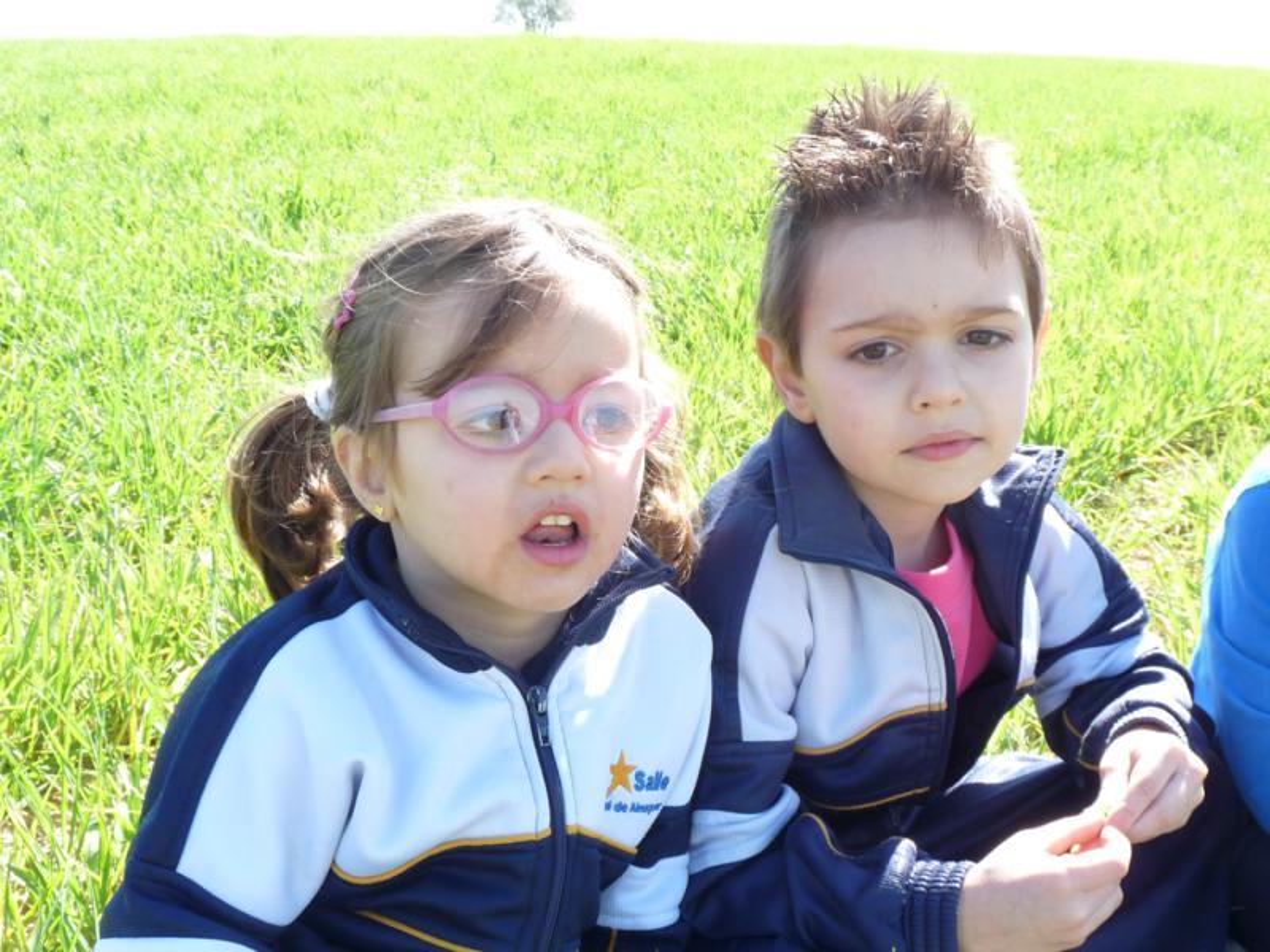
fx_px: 1651
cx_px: 635
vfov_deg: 32.2
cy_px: 476
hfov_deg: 42.1
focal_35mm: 45
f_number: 4
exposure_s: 1/125
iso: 100
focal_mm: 5.8
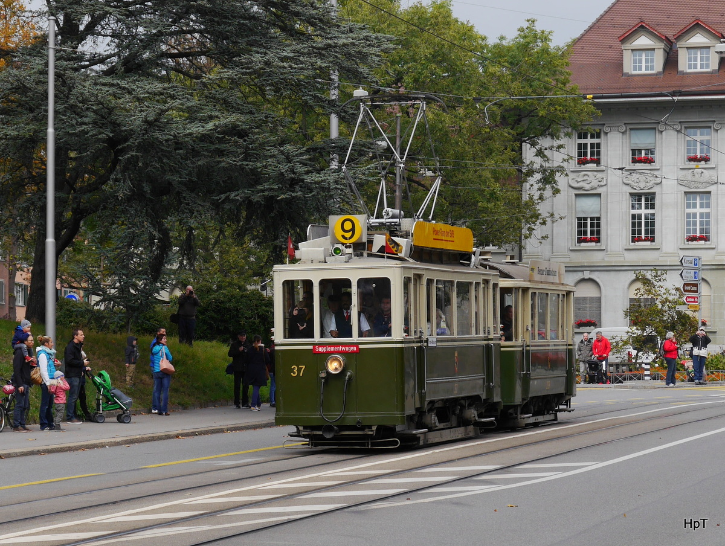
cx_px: 362
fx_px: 1762
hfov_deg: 23.2
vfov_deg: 17.6
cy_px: 273
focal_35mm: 84
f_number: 7.1
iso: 160
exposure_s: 1/250
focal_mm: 42
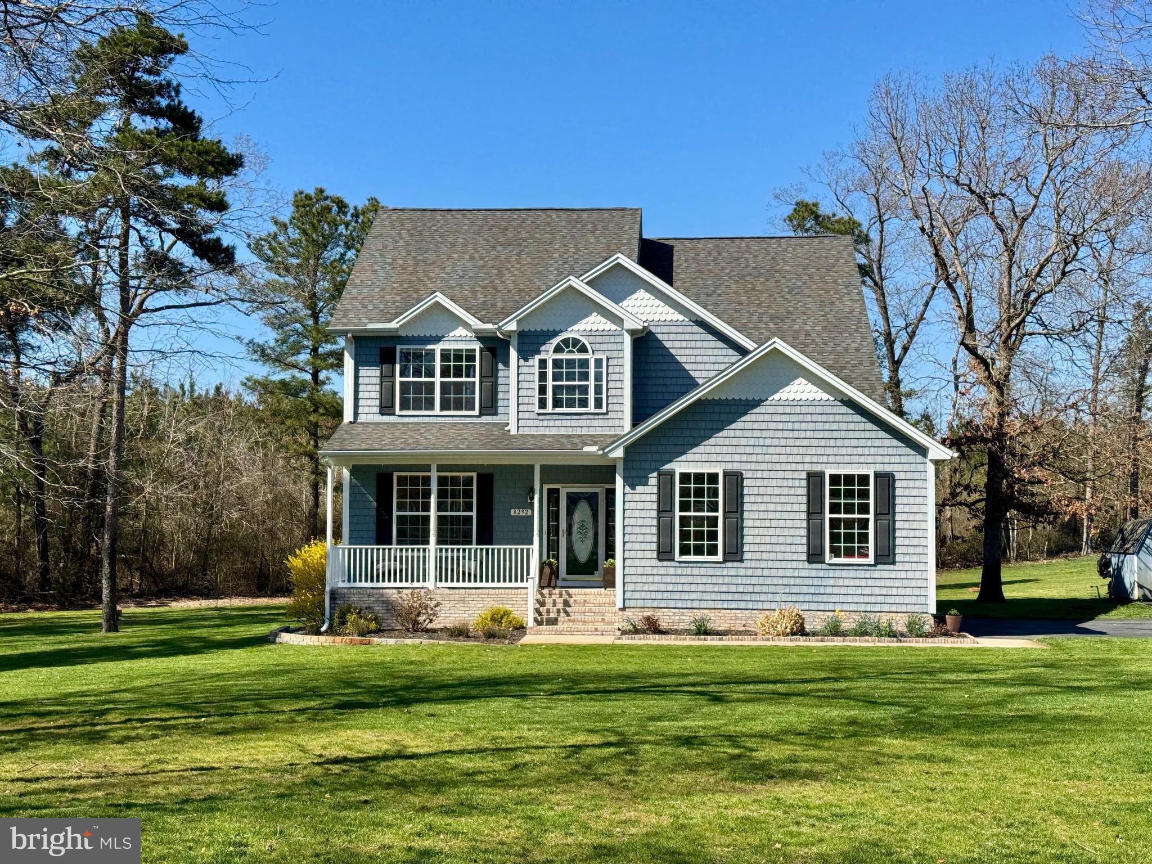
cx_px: 576
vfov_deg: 30.3
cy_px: 432
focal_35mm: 48
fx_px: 1597
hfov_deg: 39.7
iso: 64
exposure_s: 1/4310
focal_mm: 6.76
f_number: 1.78
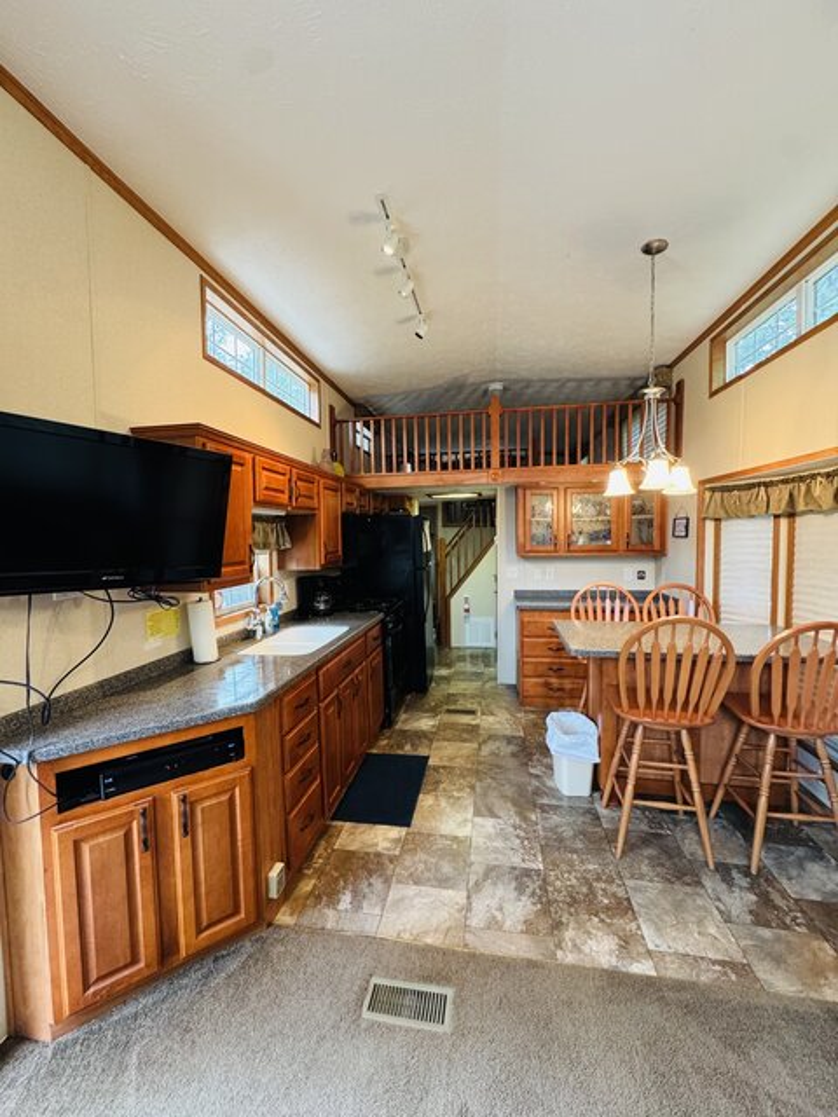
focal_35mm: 14
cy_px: 558
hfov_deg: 85.7
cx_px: 419
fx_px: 452
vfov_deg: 102.1
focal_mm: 2.22
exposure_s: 1/60
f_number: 2.2
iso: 400
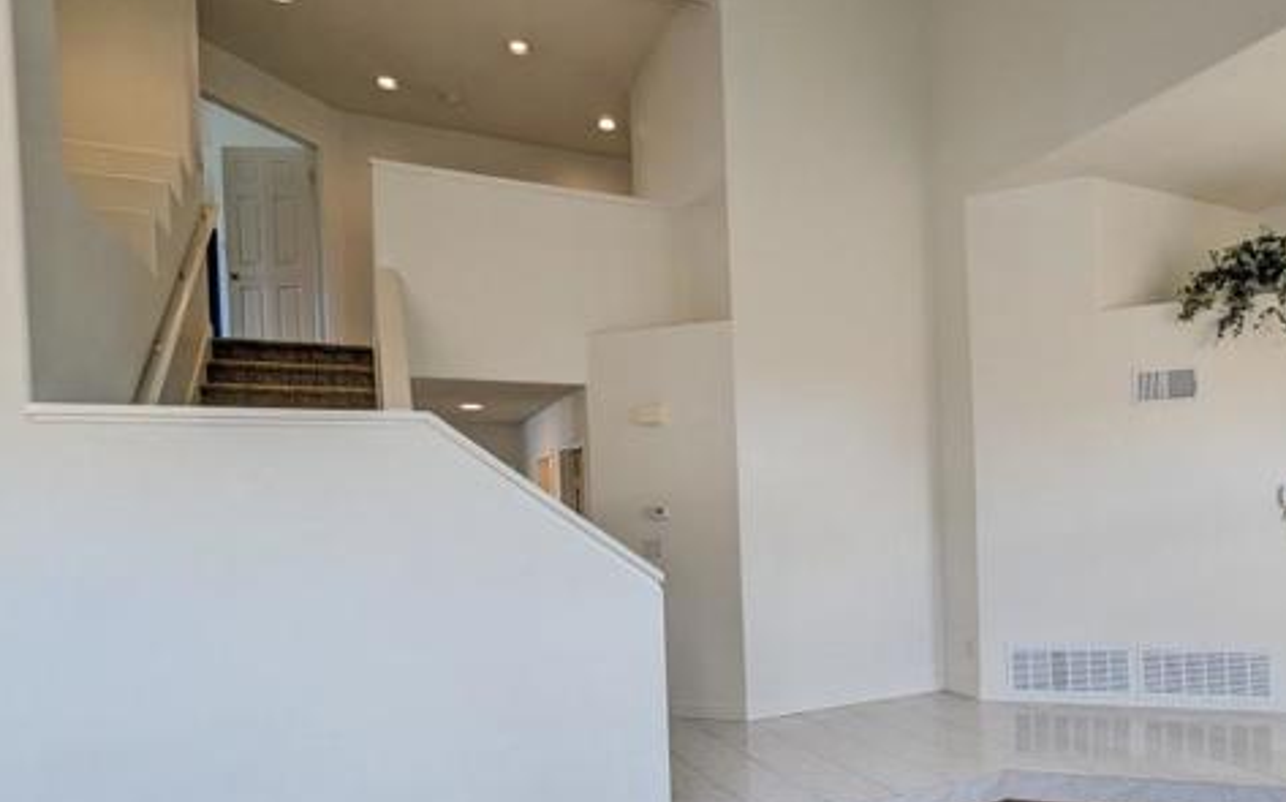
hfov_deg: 75.9
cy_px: 514
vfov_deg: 52.2
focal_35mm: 23
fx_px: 806
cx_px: 802
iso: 127
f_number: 2.2
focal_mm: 2.35
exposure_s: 1/99.9
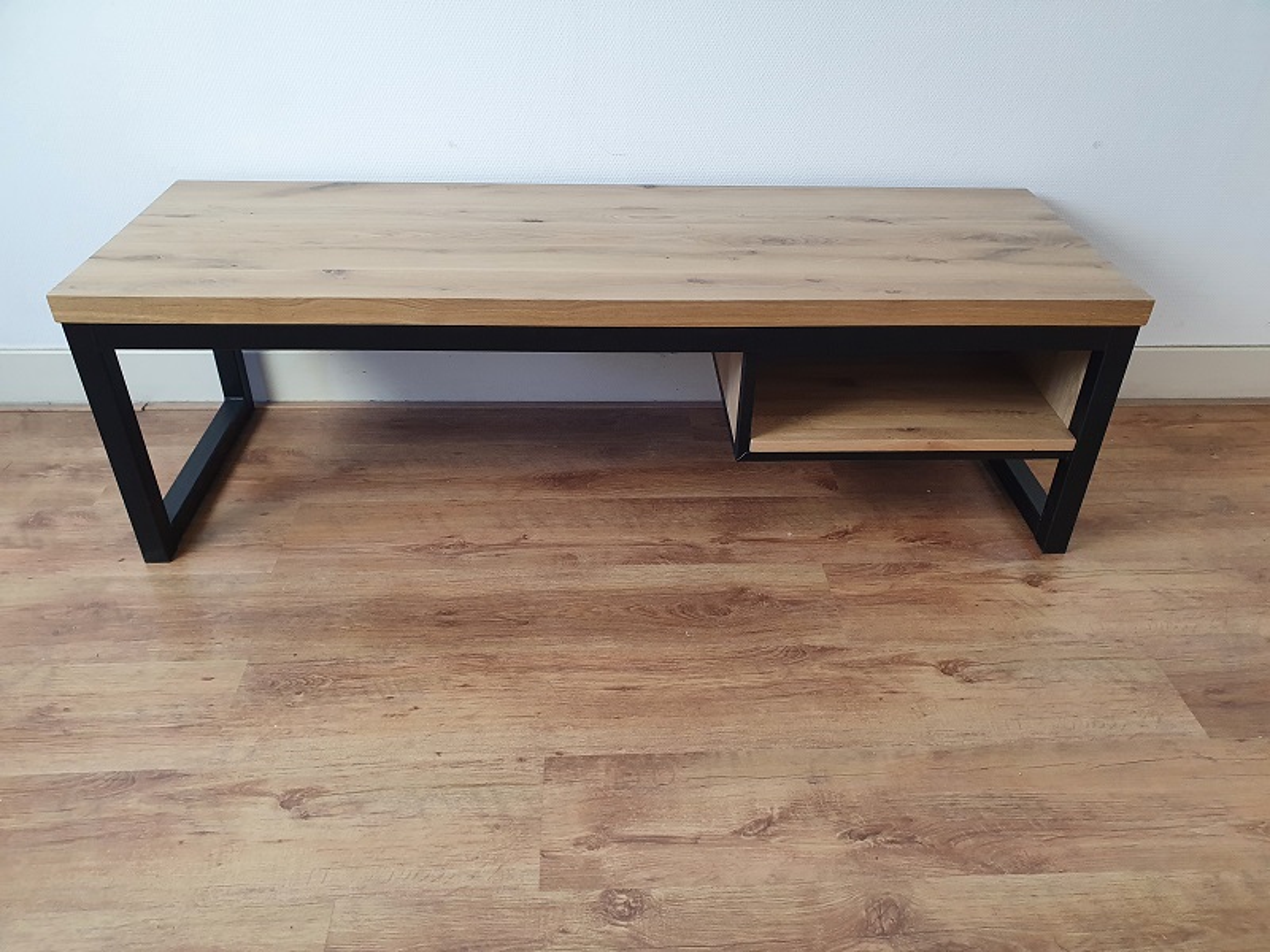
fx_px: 954
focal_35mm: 26
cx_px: 635
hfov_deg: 67.3
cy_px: 476
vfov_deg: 53.1
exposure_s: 1/50
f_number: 2.4
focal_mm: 4.32
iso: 250
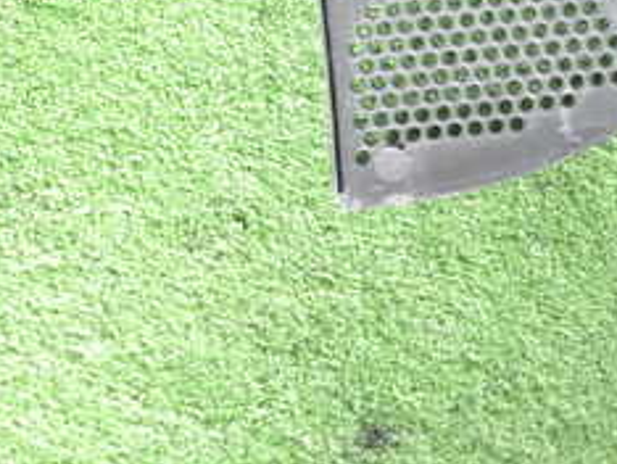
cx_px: 765
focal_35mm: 64
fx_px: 1142
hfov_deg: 26.4
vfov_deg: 21.7
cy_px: -58
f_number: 2
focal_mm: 4.5
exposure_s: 1/60
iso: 200
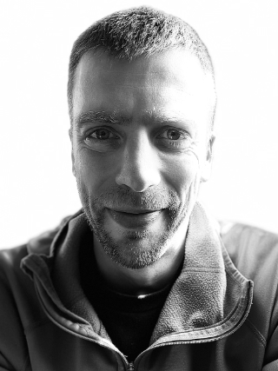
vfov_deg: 60.0
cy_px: 186
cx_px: 139
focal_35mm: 30
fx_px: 321
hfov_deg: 46.8
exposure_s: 1/120
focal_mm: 2.7
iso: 50
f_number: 1.9
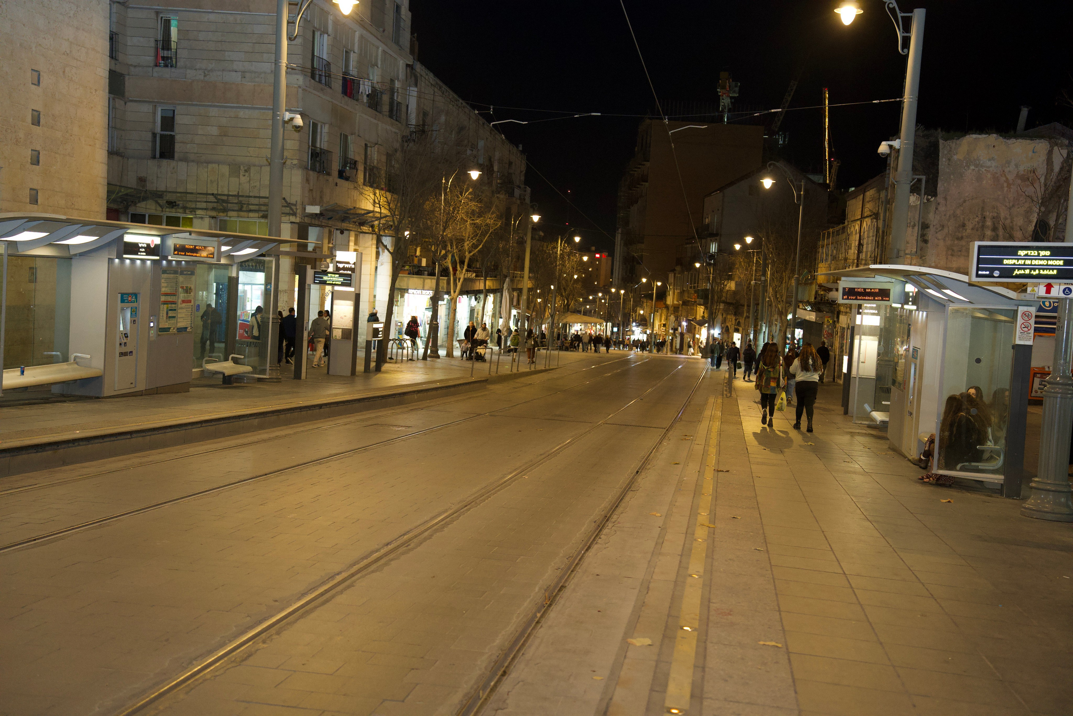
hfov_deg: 47.4
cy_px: 358
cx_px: 536
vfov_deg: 32.6
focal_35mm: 41
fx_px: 1222
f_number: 2.8
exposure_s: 1/160
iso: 3200
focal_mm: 41
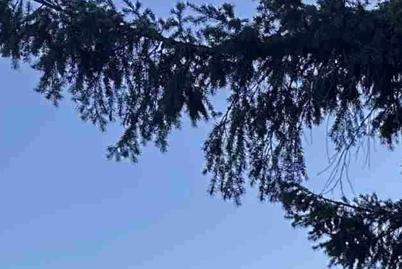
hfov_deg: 15.1
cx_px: 654
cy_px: 705
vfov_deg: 9.5
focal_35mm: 123
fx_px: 1374
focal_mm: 6.86
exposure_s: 1/247
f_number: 1.78
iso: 80
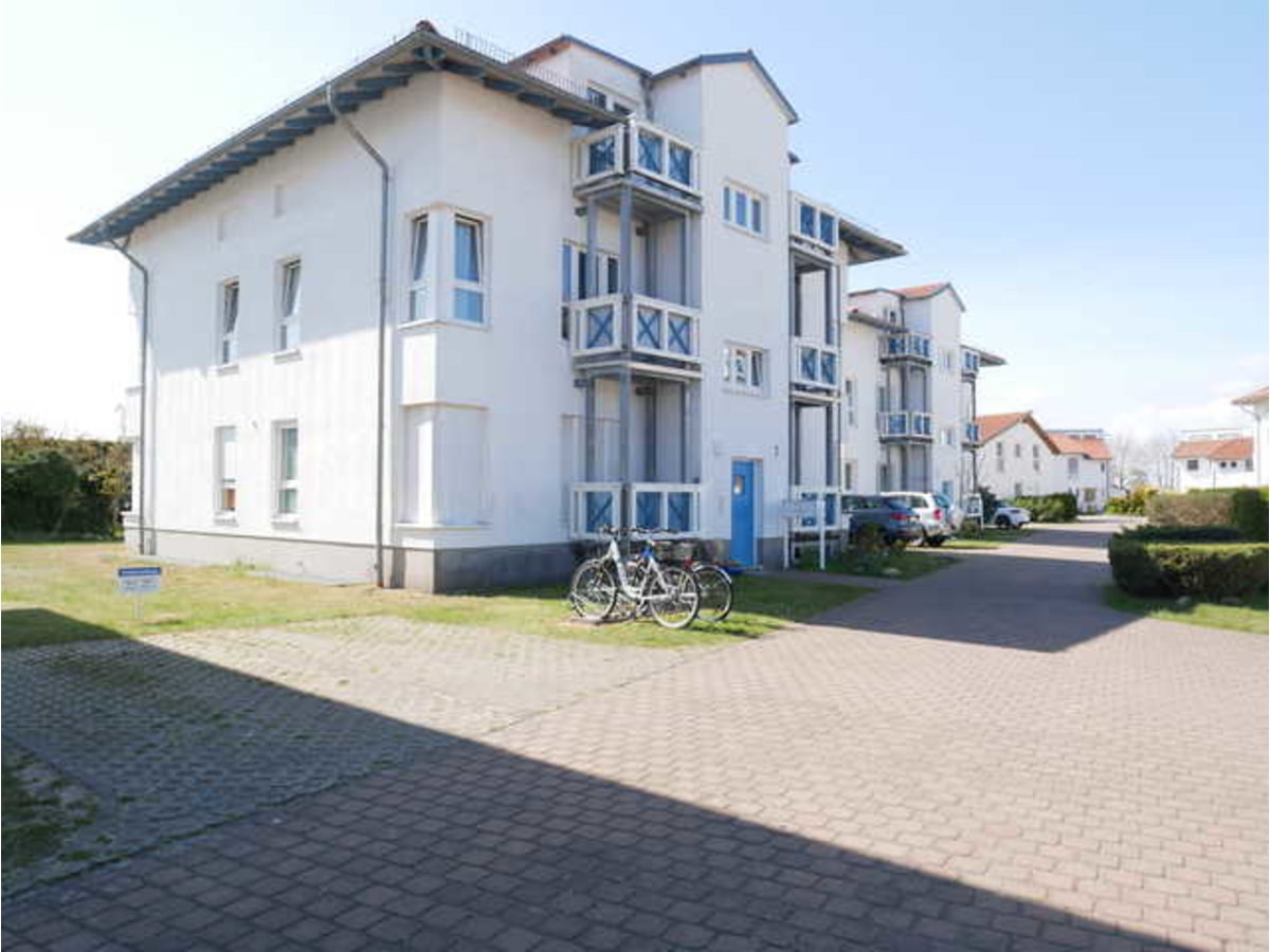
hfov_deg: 71.6
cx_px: 635
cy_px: 476
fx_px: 881
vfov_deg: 56.8
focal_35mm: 24
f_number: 5.6
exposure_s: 1/320
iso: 200
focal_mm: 12
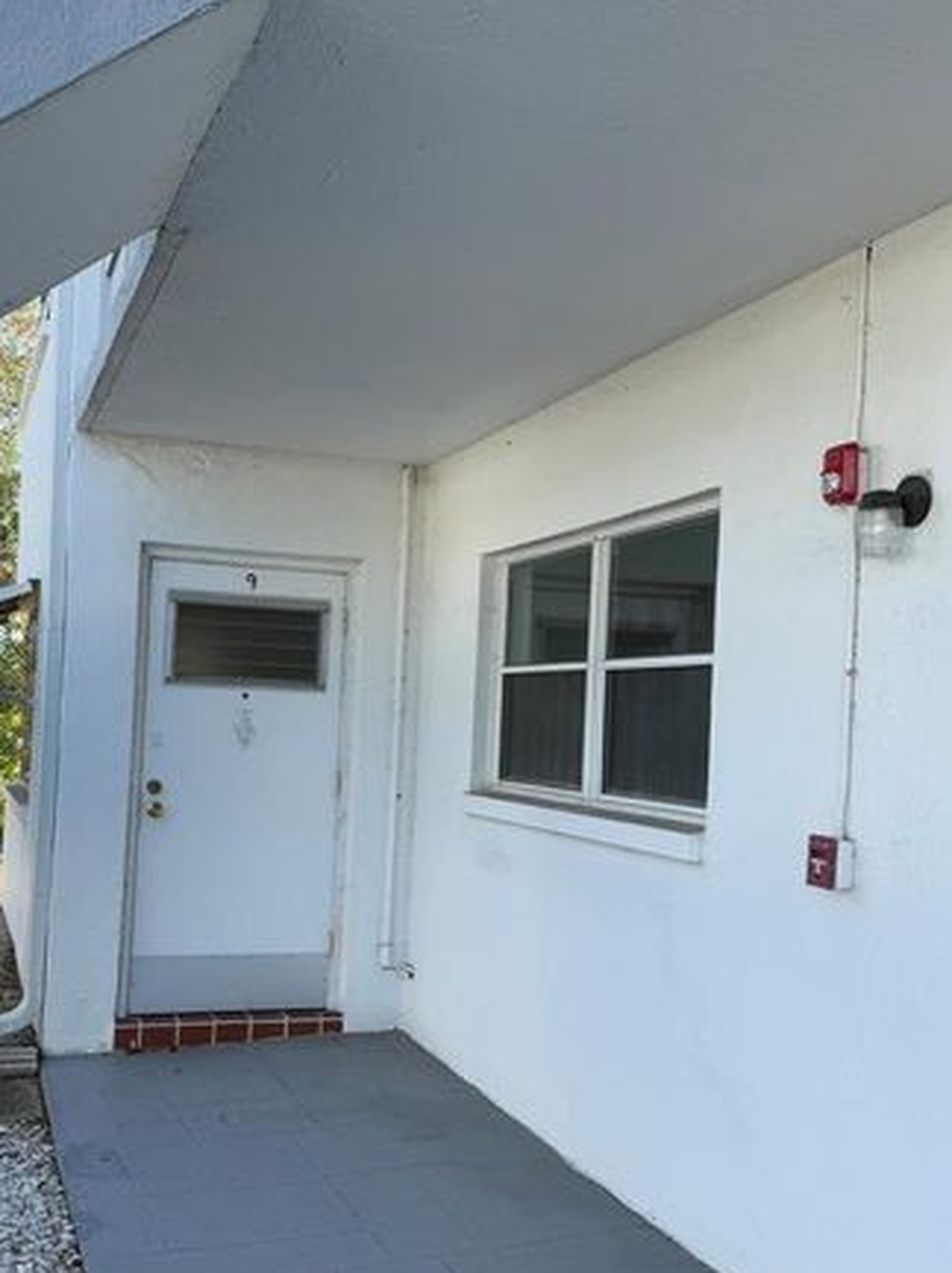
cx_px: 400
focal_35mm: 37
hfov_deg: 38.5
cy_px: 692
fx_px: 1359
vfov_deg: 50.1
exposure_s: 1/1046
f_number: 1.78
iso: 80
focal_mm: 6.76
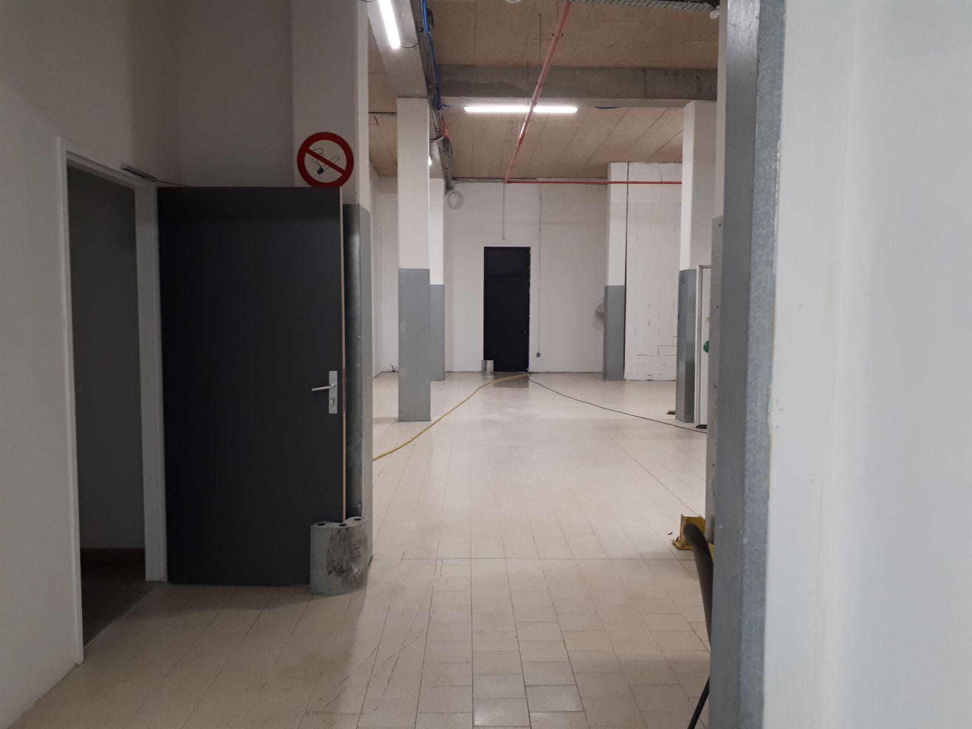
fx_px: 758
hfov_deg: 65.3
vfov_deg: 51.4
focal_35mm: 27
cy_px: 364
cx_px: 486
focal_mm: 3.6
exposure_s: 1/33
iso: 125
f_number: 1.9
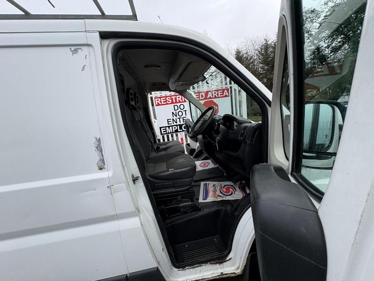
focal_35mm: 14
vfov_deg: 85.7
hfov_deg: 102.1
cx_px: 187
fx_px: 151
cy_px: 140
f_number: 2.2
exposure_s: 1/445
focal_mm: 2.22
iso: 50
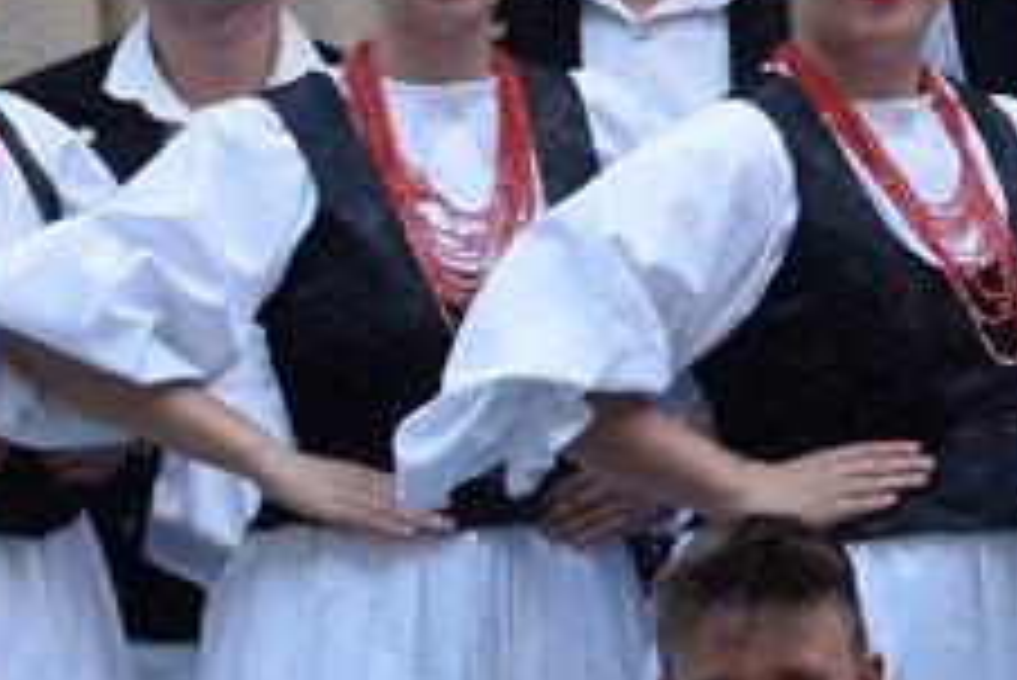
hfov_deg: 6.8
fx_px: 8451
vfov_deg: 4.6
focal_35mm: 299
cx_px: 1323
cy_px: 113
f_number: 4
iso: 1100
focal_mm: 25
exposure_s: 1/60
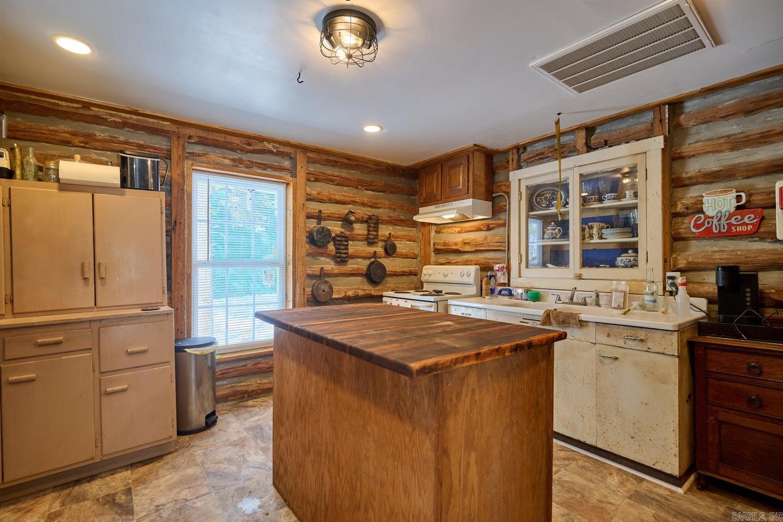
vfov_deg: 73.7
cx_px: 392
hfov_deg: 96.7
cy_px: 261
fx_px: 348
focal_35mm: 16
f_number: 3.2
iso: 1250
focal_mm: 16
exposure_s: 1/20
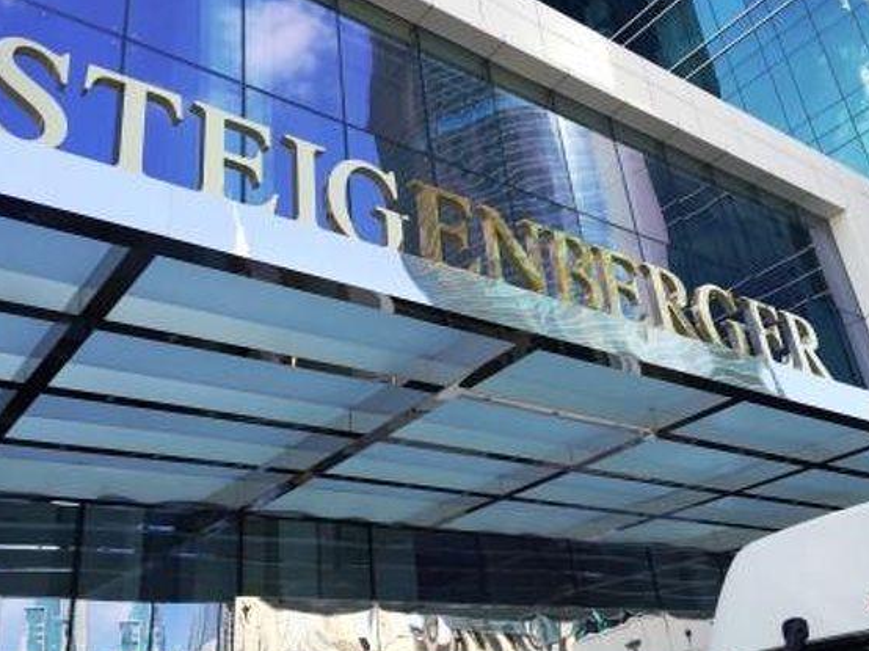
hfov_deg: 53.9
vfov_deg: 41.7
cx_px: 406
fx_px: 853
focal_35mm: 34
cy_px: 299
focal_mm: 4.15
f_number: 2.2
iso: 32
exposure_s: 1/513
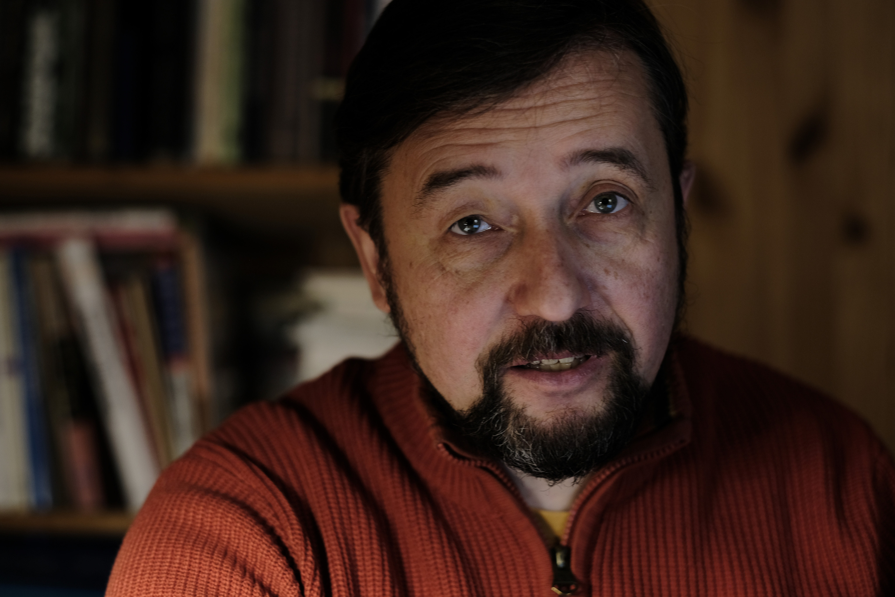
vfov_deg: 16.3
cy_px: 298
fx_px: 2088
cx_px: 448
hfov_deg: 24.2
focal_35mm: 84
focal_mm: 56
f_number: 2
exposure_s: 1/100
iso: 400
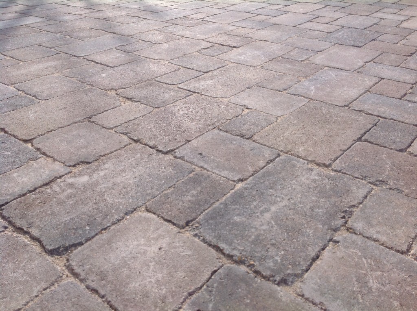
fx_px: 421
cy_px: 156
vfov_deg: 40.6
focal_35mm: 35
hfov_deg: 52.7
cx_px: 208
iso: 50
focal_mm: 4.28
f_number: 2.4
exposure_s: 1/2016
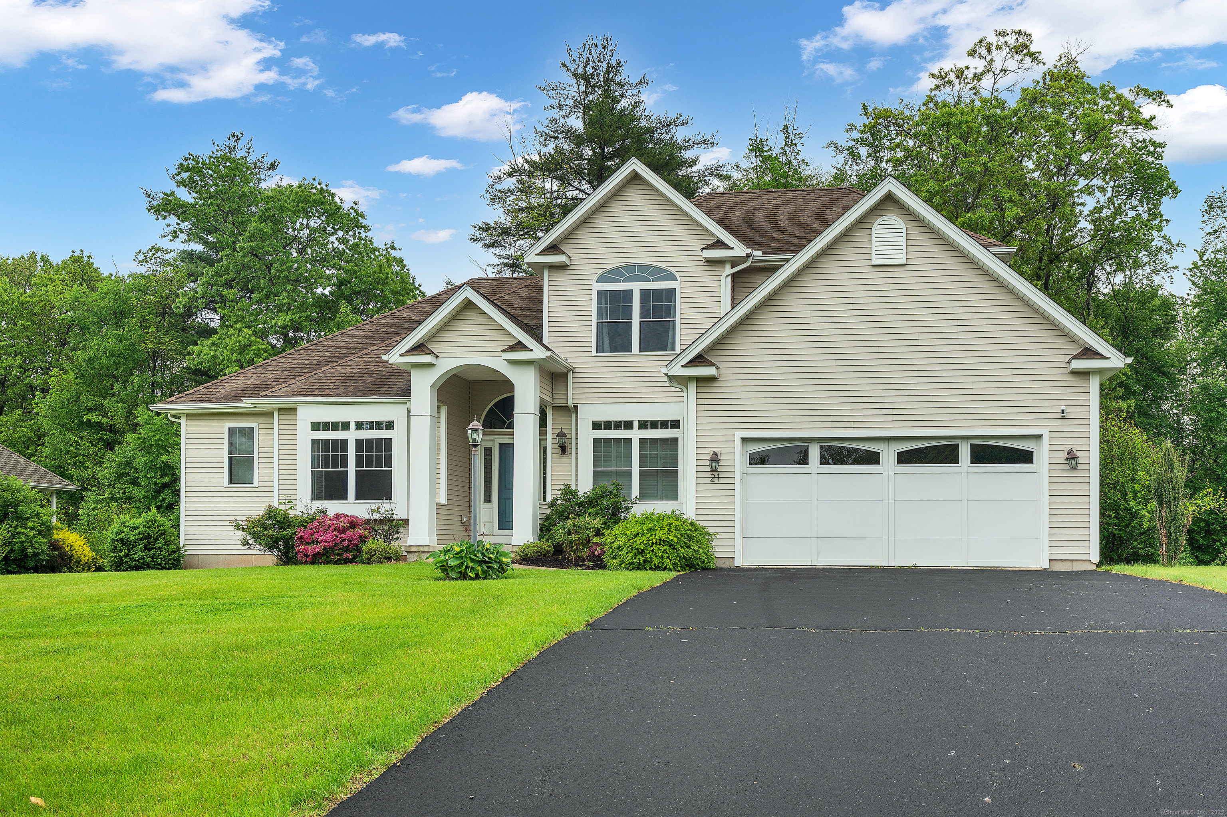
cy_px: 408
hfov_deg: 61.9
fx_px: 1022
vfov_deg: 43.6
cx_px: 614
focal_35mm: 30
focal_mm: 30
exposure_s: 1/5
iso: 100
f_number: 9
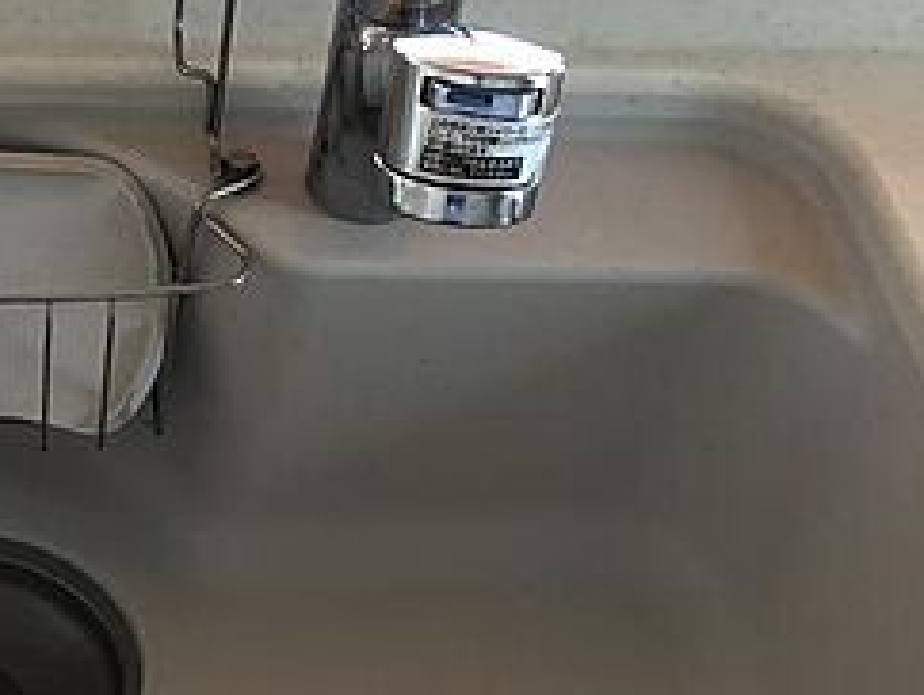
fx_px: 1977
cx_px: -38
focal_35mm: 74
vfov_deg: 19.7
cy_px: 573
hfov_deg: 24.8
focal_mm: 3.99
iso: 40
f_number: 1.8
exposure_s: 1/20
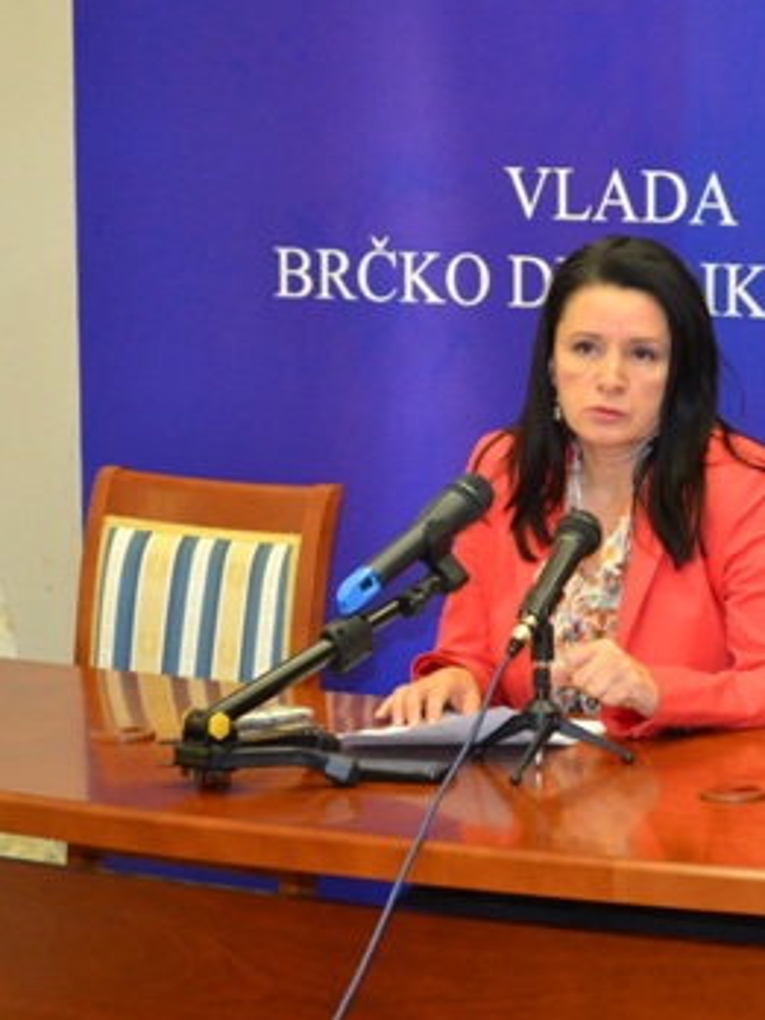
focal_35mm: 146
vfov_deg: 13.5
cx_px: 654
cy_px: 476
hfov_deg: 10.1
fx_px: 4299
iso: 2000
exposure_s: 1/60
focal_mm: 55
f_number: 5.6
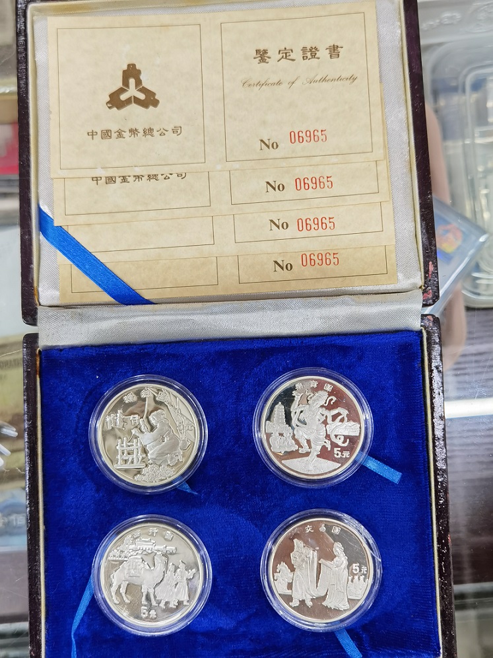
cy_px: 329
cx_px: 246
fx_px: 779
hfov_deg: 35.1
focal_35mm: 41
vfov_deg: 45.8
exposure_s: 1/50
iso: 160
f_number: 1.9
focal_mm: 6.71
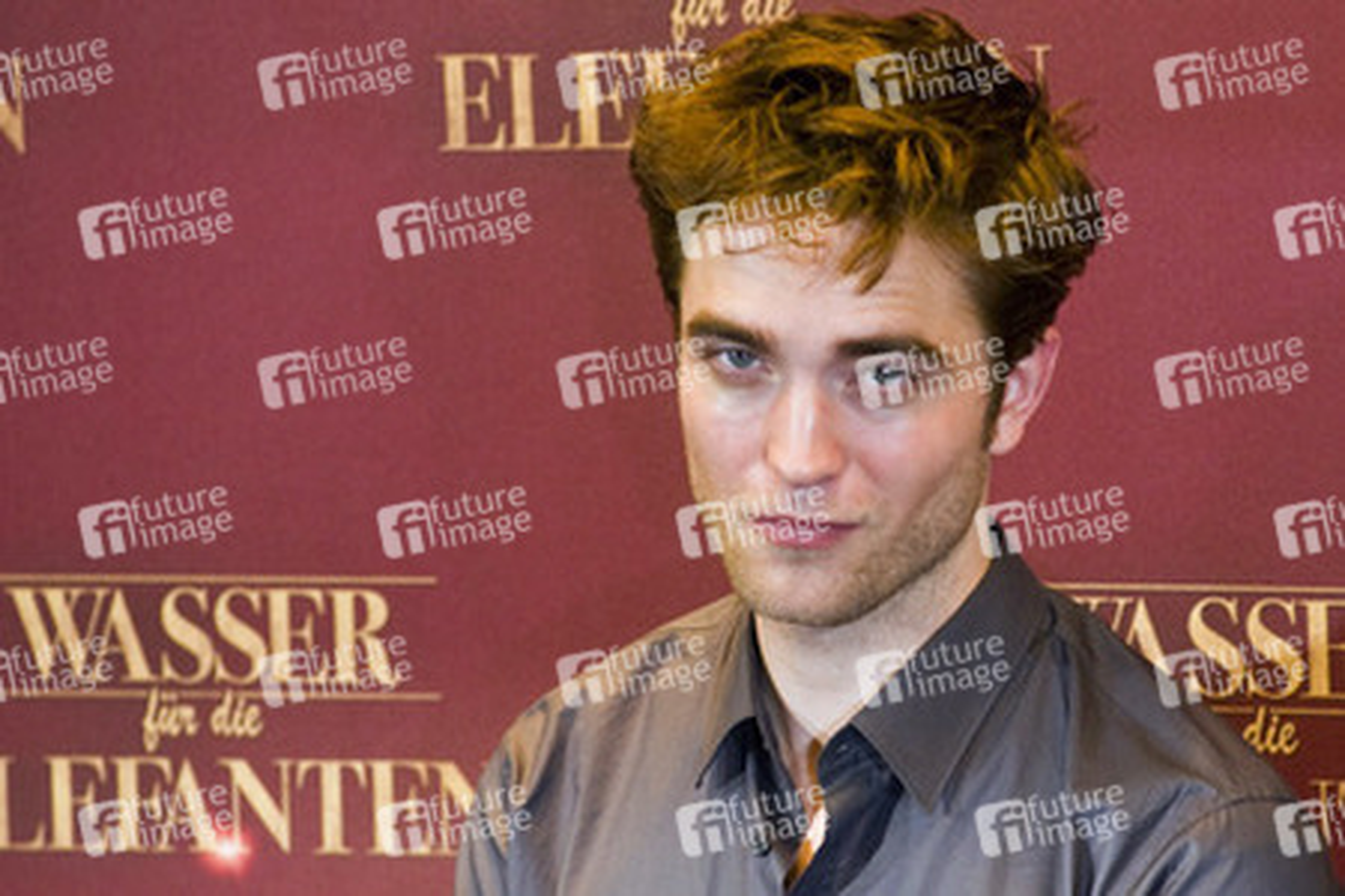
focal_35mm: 170
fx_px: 6351
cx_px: 672
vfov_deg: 8.1
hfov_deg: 12.1
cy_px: 448
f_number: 5.6
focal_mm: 170
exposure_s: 1/160
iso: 2000
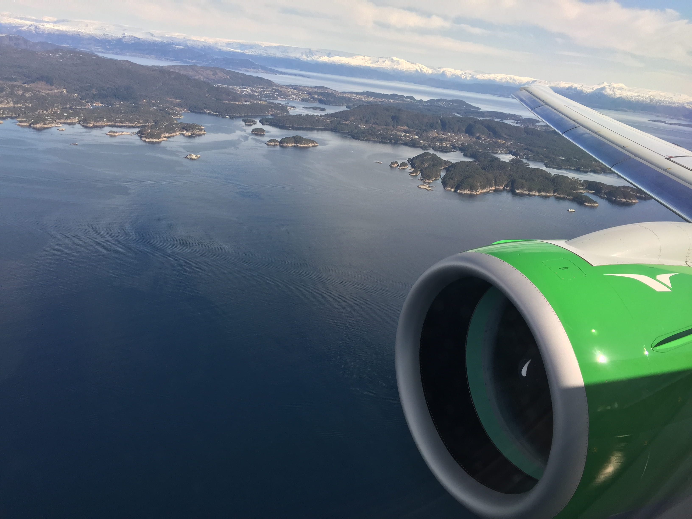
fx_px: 580
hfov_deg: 61.7
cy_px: 260
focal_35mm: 29
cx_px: 346
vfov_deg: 48.2
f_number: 2.2
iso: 32
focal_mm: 4.15
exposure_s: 1/1041
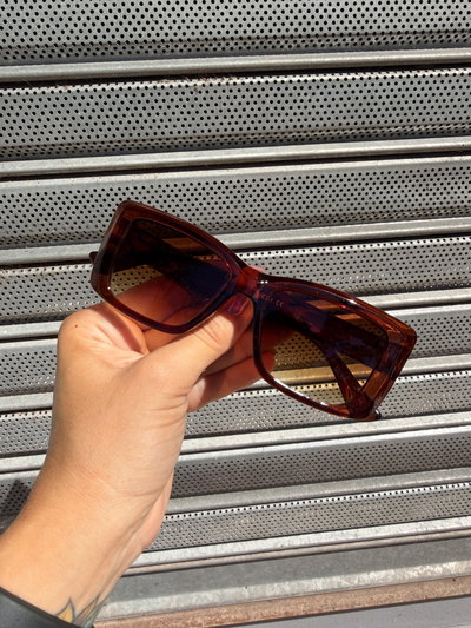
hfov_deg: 56.8
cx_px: 236
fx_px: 435
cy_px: 314
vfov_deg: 71.6
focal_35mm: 24
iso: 16
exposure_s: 1/879
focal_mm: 2.22
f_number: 2.2
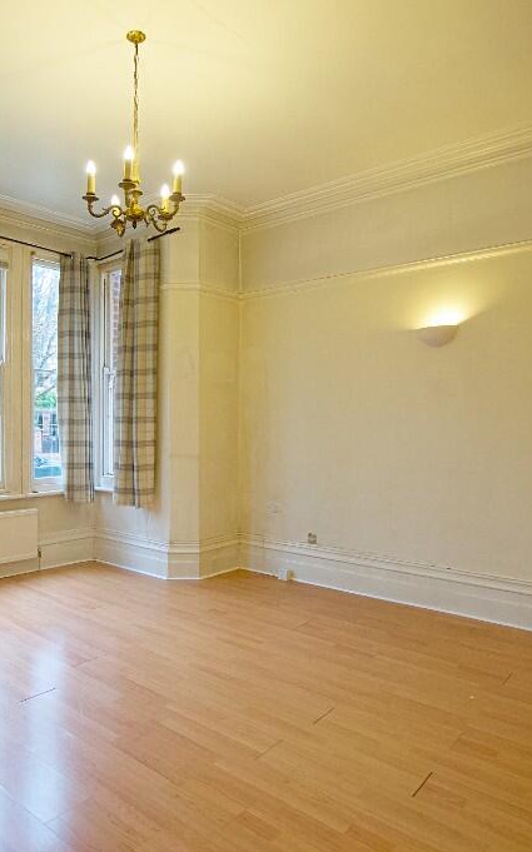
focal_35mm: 23
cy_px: 426
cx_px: 176
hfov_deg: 51.9
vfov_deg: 77.2
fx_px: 534
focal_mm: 10
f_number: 4
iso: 2000
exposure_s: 1/160
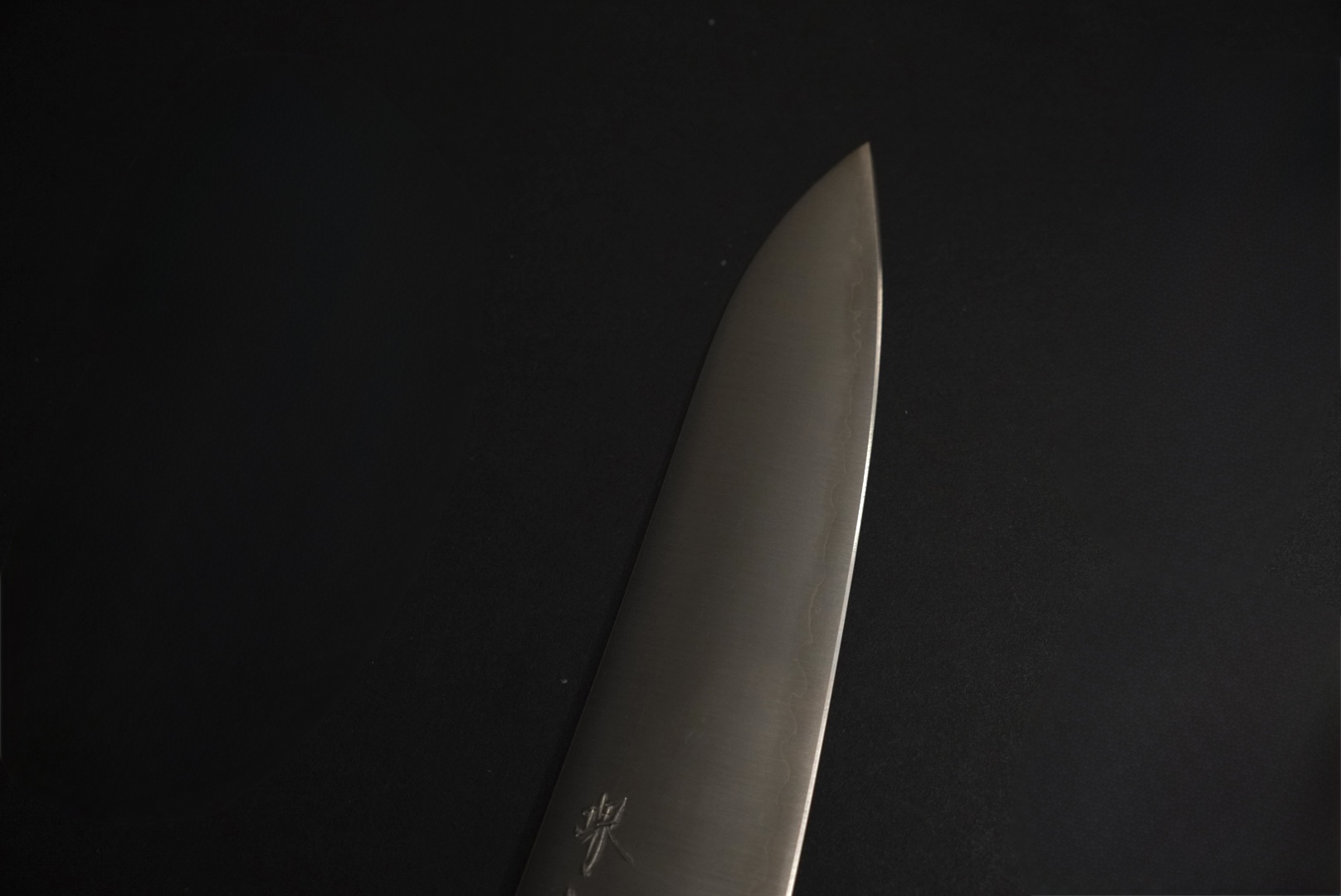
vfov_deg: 32.4
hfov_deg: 47.0
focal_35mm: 41
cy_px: 448
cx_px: 670
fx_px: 1543
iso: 1000
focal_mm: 27.6
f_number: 5
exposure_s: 1/160
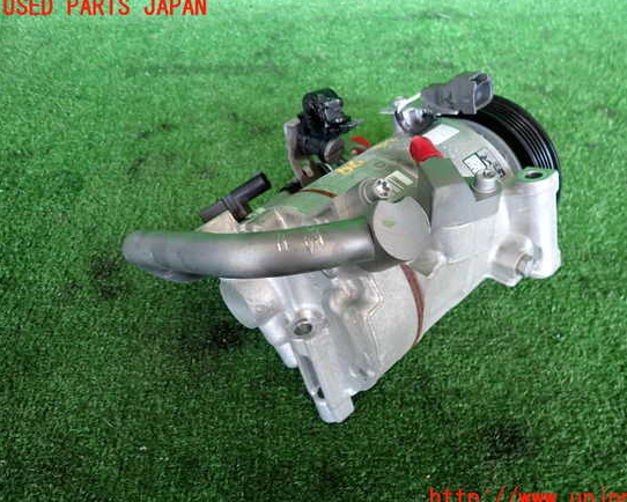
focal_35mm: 27
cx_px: 344
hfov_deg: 63.9
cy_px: 253
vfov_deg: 53.2
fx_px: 501
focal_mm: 4.5
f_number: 2
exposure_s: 1/40
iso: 200
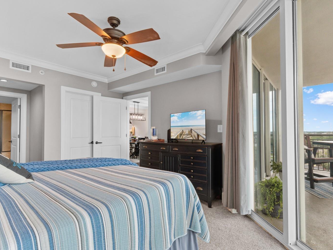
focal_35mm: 17
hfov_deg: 91.0
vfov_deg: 74.7
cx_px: 167
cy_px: 129
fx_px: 164
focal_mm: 10
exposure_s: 1/13
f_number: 4.5
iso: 100
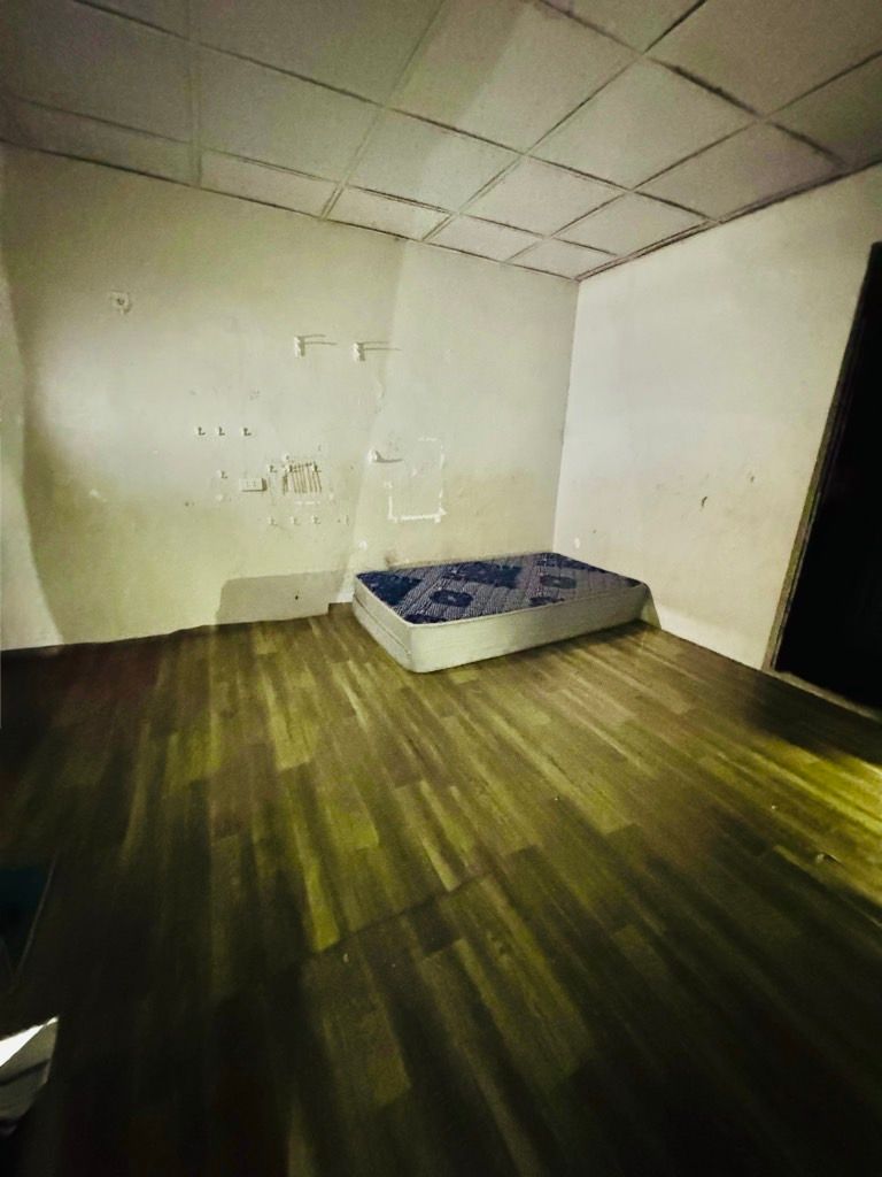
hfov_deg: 85.7
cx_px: 441
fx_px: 476
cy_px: 588
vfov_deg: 102.1
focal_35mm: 14
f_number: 2.2
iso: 2500
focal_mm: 2.22
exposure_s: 1/26
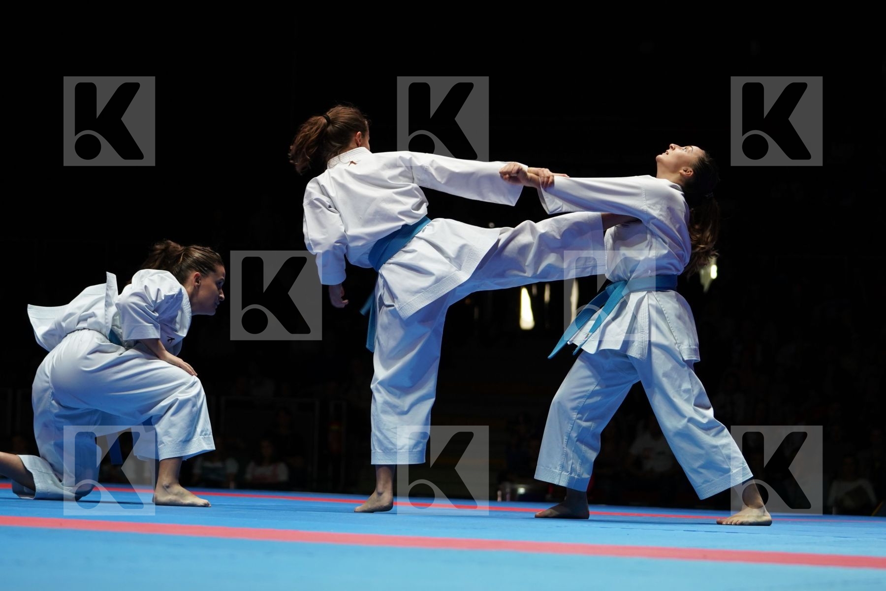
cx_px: 443
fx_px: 2658
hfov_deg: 18.9
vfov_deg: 12.7
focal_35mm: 108
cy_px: 296
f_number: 2.8
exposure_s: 1/200
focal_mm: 72
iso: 640
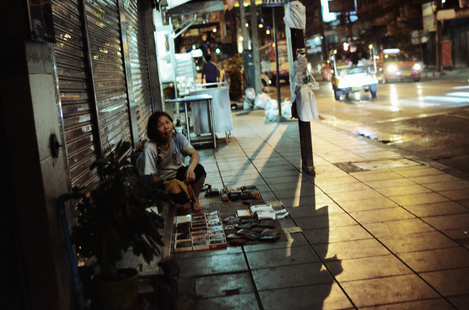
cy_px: 155
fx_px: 682
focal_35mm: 52
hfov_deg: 37.9
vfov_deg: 25.6
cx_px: 234
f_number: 2.2
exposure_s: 1/250
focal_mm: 35
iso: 6400
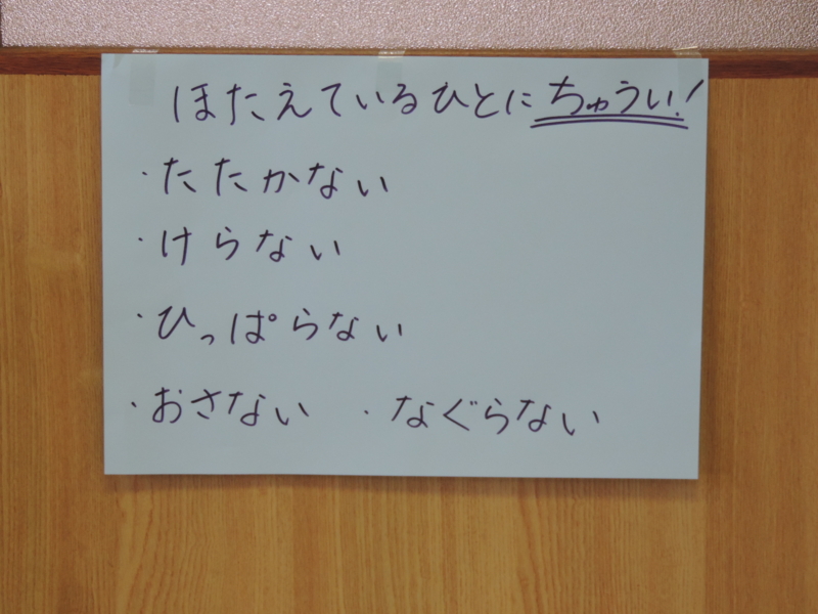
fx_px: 3190
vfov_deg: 11.0
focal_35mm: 135
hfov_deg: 14.6
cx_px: 409
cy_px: 307
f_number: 4.3
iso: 400
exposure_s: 1/40
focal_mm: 24
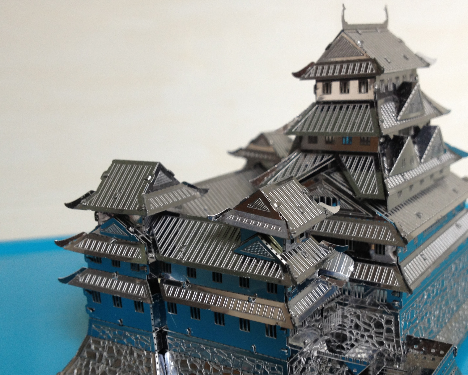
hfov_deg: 37.2
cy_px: 222
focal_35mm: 50
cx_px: 280
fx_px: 693
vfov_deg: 30.2
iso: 50
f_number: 2.4
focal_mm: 4.28
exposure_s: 1/20
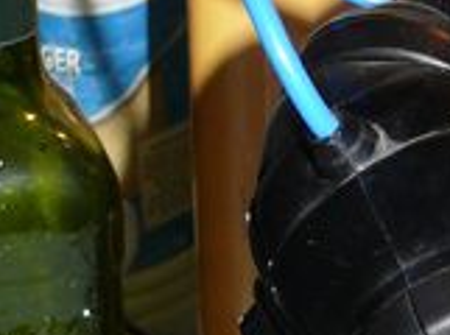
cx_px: 886
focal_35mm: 218
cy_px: 768
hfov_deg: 8.6
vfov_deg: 6.5
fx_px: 2828
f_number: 2.8
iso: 100
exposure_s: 1/30
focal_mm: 7.4
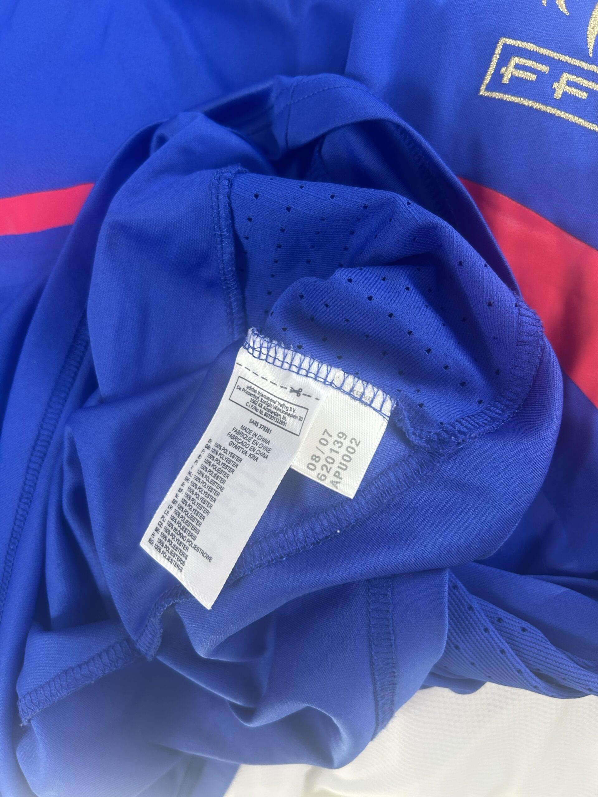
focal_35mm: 26
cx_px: 299
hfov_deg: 53.1
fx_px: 599
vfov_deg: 67.3
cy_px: 398
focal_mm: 5.7
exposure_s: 1/121
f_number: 1.5
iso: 64
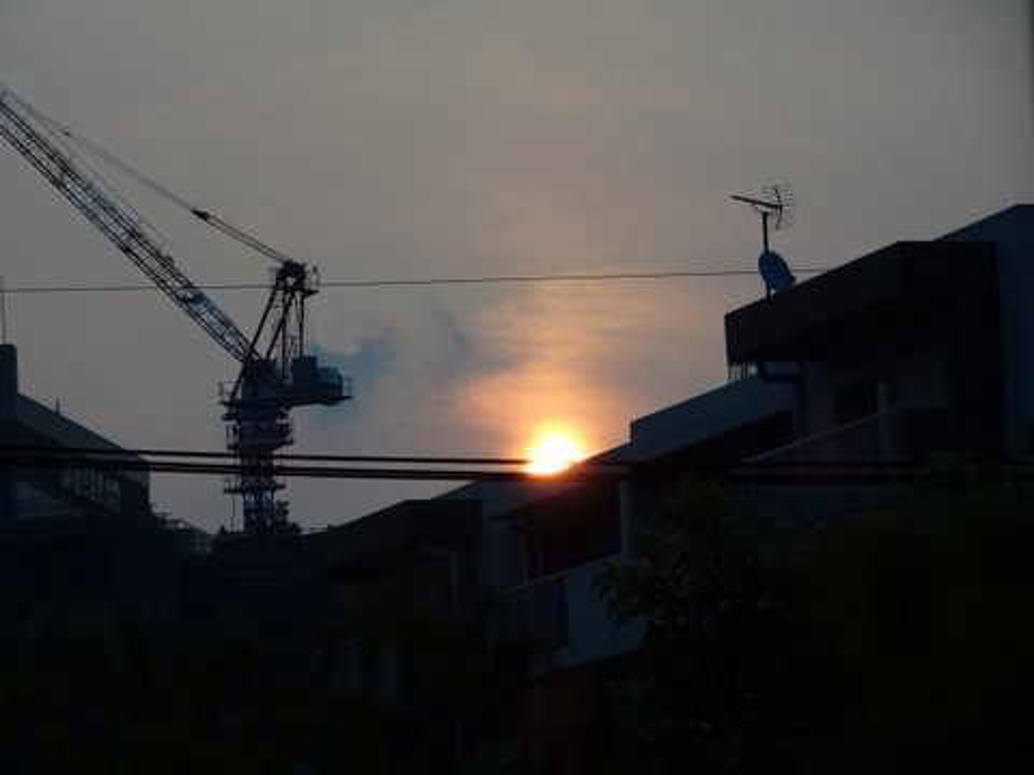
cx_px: 517
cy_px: 388
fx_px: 6153
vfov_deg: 7.2
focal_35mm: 206
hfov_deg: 9.6
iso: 80
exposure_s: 1/500
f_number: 6.3
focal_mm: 35.17
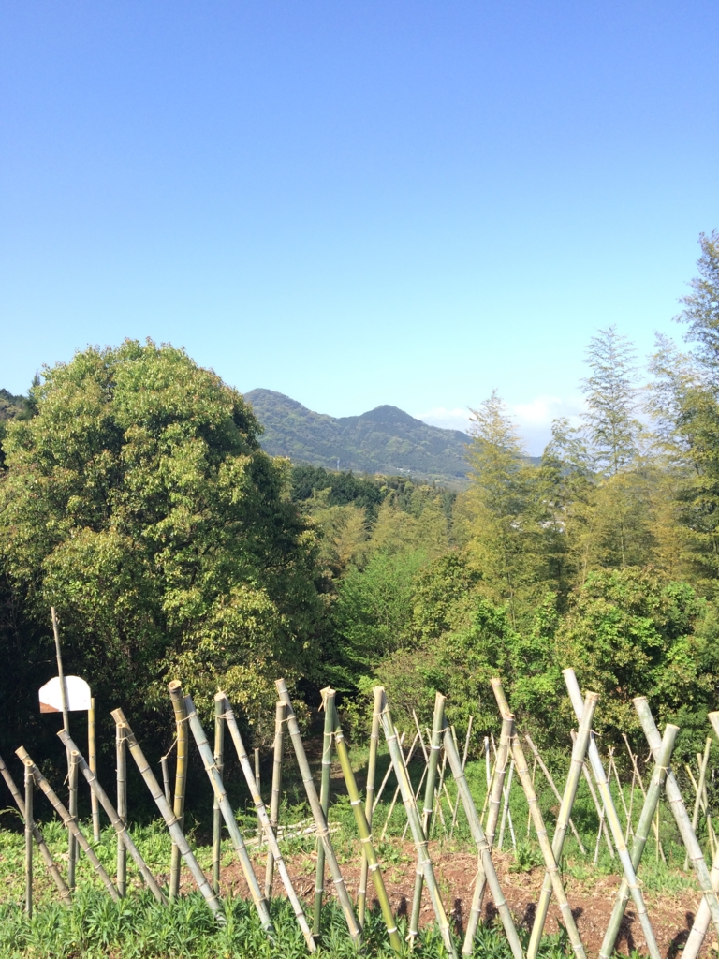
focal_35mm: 29
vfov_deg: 61.7
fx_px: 803
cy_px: 480
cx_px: 360
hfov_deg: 48.2
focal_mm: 4.15
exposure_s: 1/933
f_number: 2.2
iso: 32
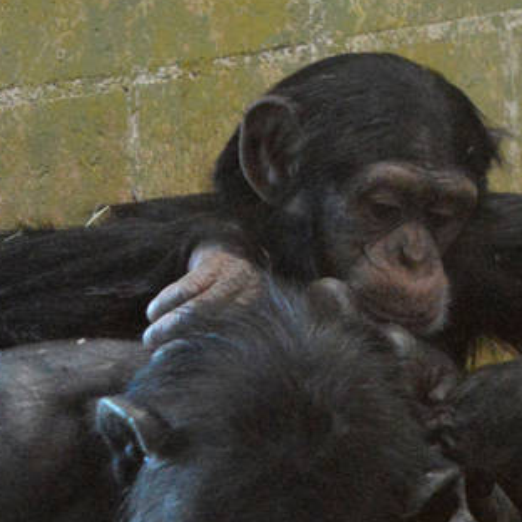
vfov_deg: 2.1
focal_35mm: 849
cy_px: 652
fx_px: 14485
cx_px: 149
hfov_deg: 2.1
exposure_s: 1/160
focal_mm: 130
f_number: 4.8
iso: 3200
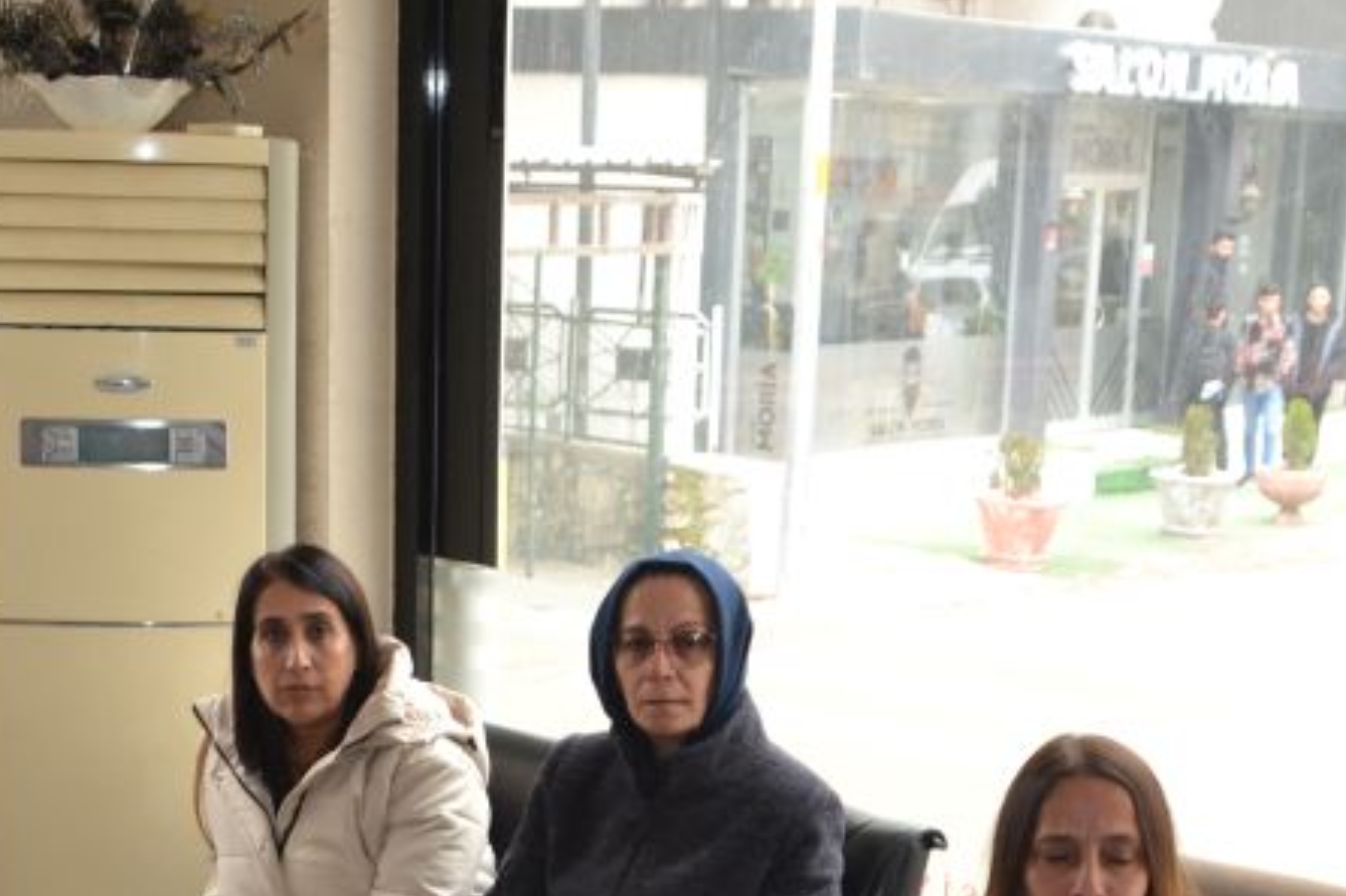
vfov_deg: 16.3
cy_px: 1080
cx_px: 546
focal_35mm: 80
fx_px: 2990
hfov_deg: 25.3
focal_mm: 22
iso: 560
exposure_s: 1/60
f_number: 3.8
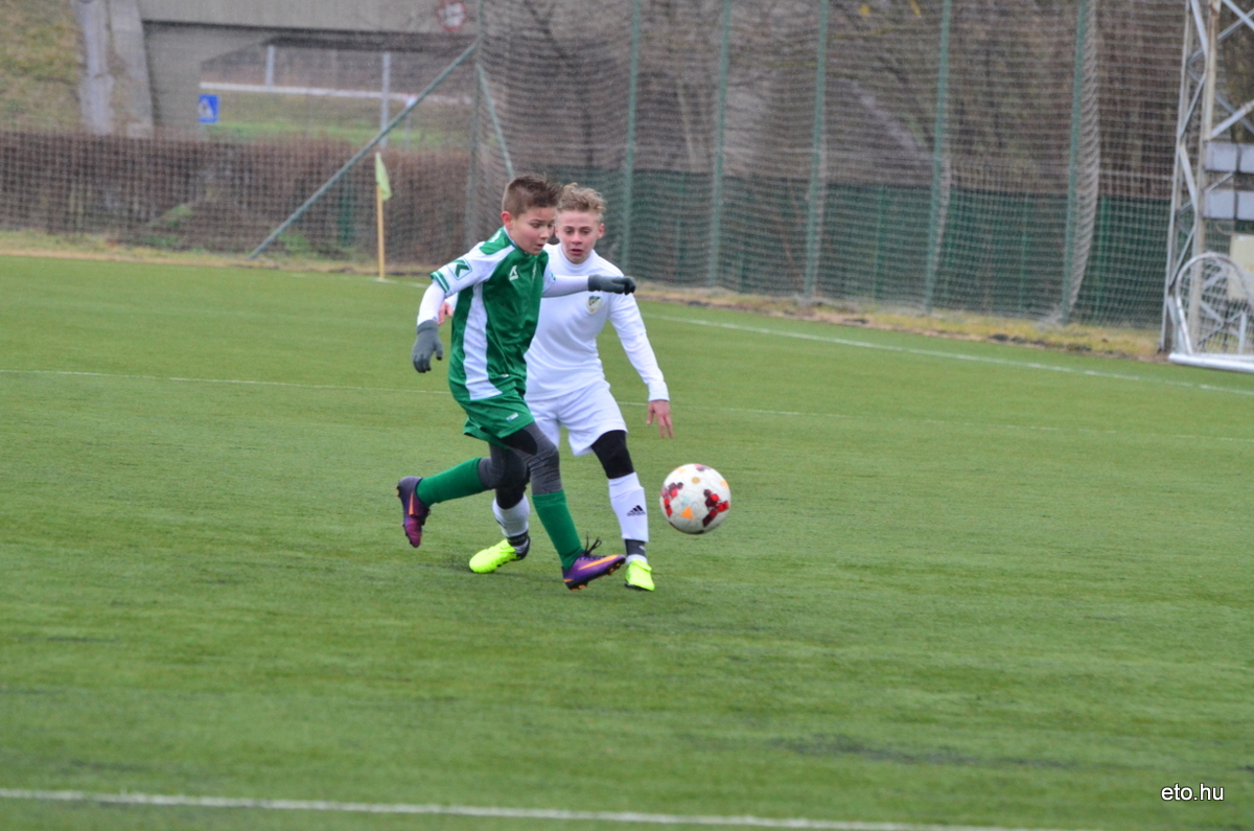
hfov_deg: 7.6
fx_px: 9386
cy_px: 416
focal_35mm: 270
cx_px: 627
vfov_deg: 5.1
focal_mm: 180
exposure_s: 1/500
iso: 1600
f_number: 5.6
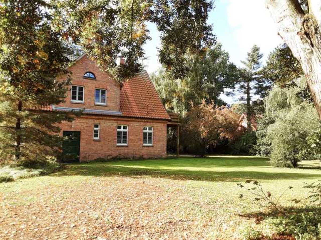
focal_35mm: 27
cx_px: 160
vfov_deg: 51.4
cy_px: 120
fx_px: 250
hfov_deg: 65.3
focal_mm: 2.91
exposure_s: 1/278
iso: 40
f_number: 1.9
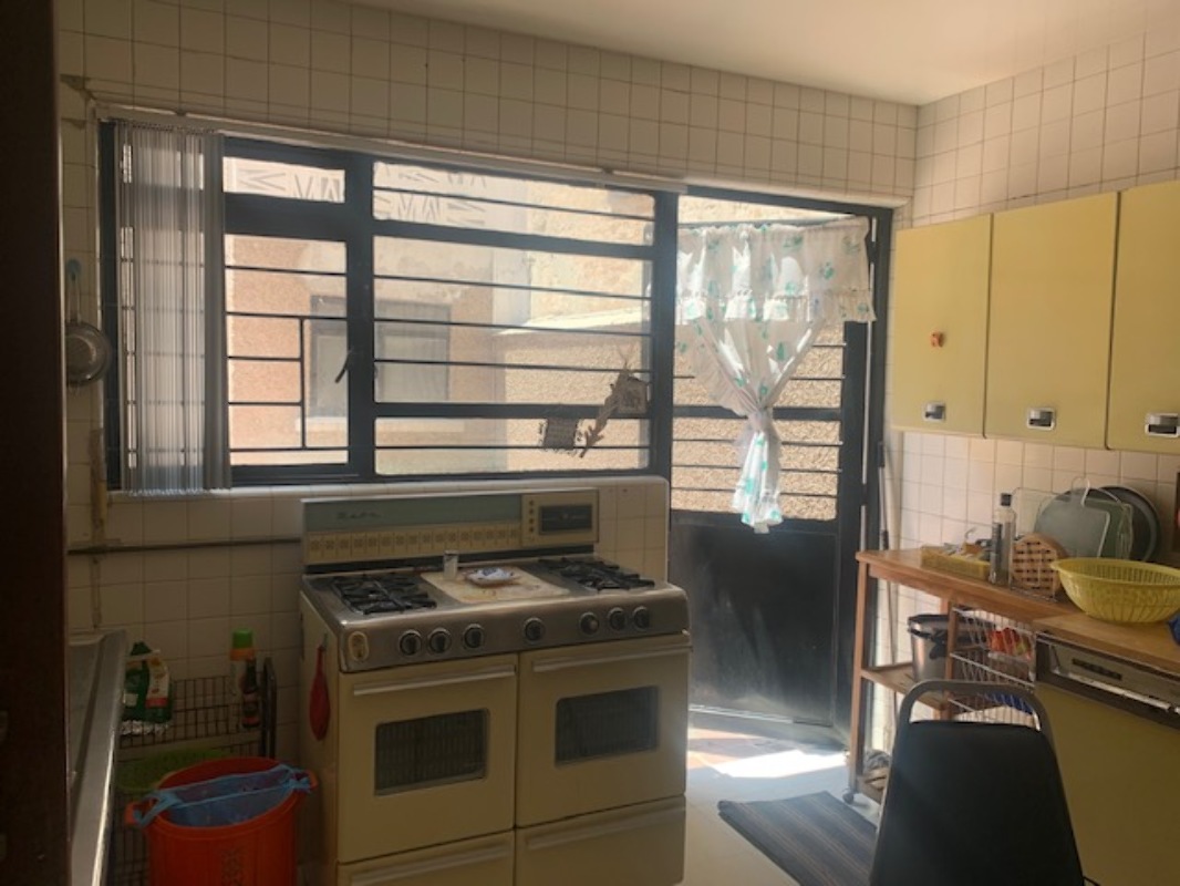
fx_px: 886
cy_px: 443
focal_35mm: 26
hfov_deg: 67.3
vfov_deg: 53.1
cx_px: 590
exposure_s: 1/351
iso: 25
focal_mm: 4.25
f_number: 1.8
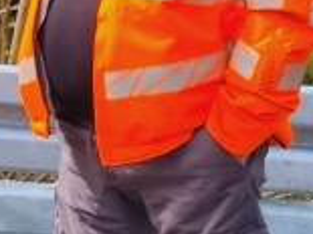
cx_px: -315
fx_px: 1518
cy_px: -6
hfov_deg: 10.8
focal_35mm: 168
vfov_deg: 8.8
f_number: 1.8
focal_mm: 5.4
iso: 50
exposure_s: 1/1448
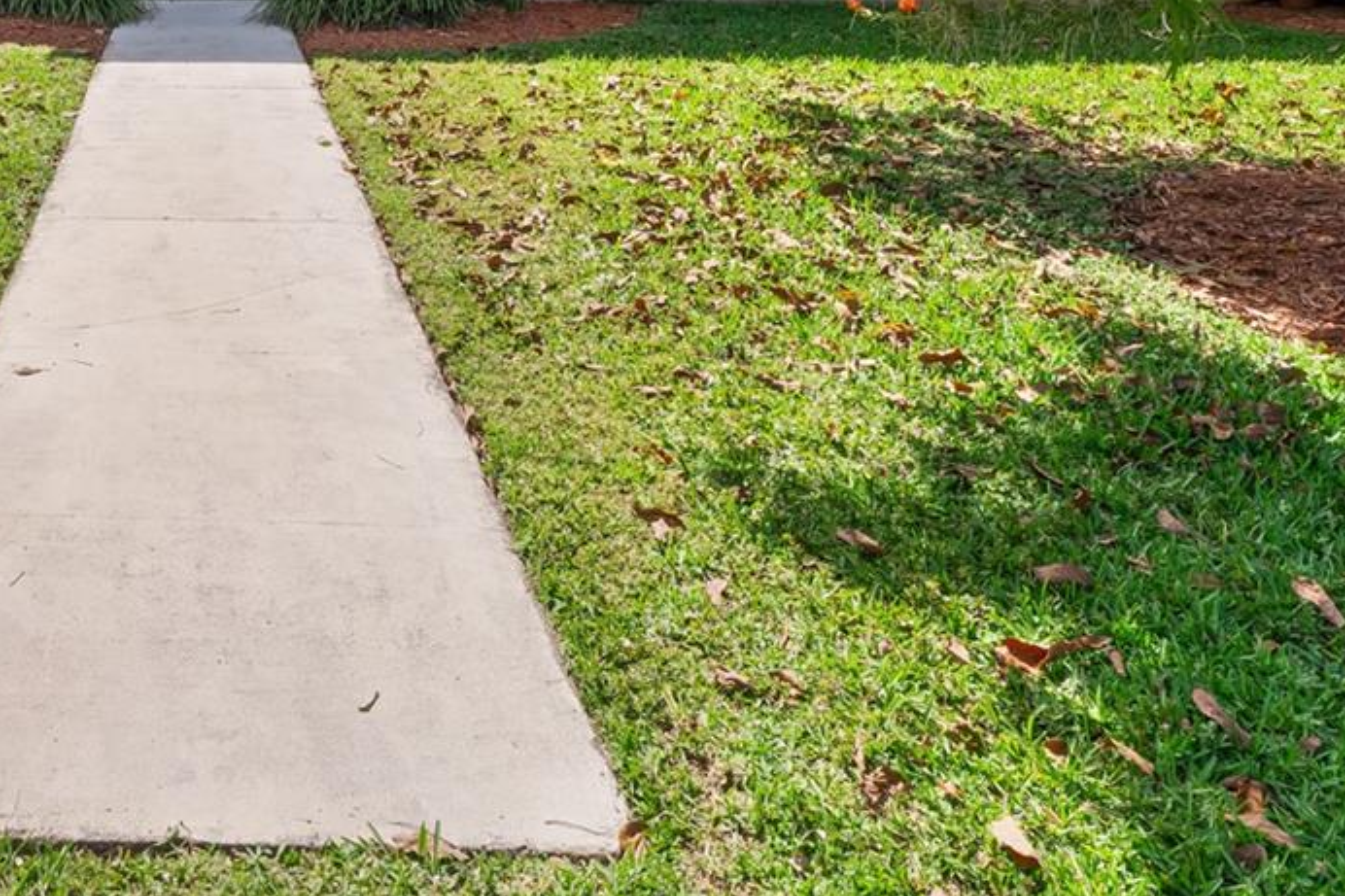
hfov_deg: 47.8
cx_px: 198
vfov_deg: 31.2
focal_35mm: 37
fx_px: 1382
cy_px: -134
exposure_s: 1/100
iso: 250
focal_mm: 16
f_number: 11
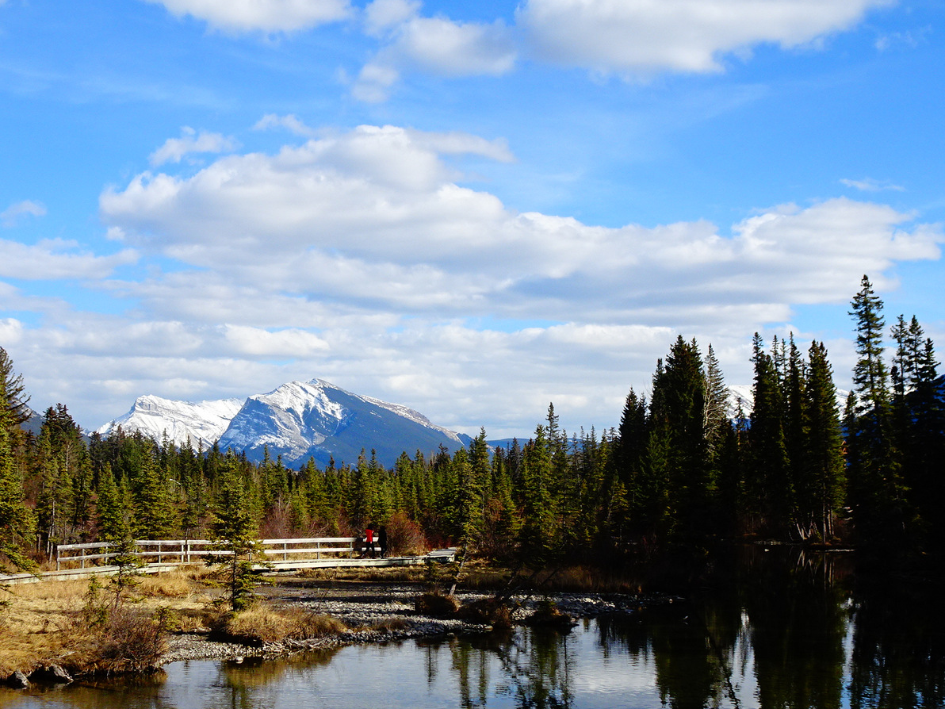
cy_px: 446
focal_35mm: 51
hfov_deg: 37.5
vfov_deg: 28.5
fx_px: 1392
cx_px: 425
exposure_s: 1/640
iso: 80
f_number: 4
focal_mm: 6.56
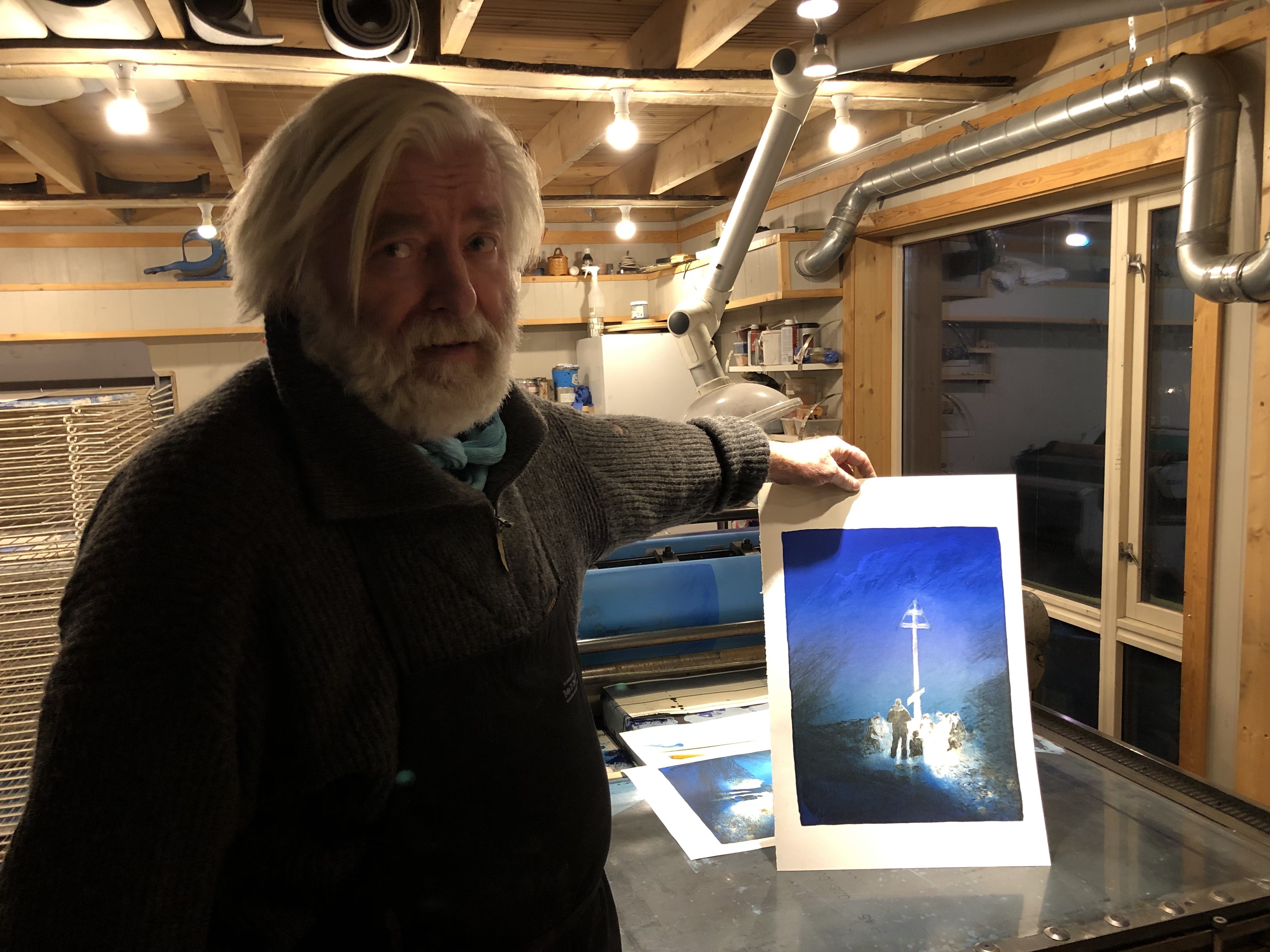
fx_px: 1027
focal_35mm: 28
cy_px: 476
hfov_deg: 63.4
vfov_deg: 49.7
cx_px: 635
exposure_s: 1/17
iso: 64
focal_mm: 3.99
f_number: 1.8
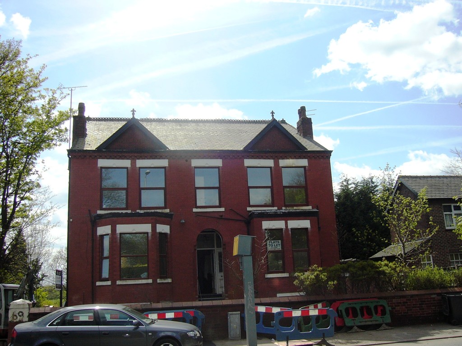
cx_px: 231
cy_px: 173
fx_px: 467
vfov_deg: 40.7
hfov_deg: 52.6
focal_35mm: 35
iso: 100
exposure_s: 1/250
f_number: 8
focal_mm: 5.8
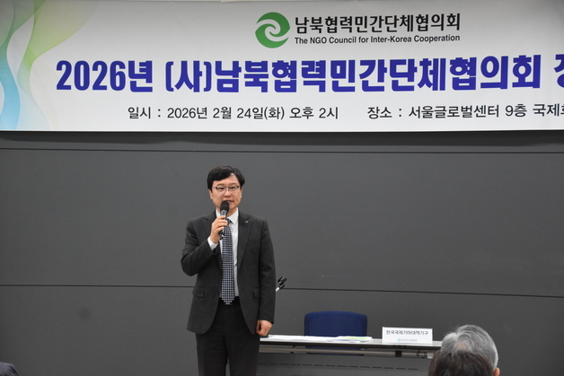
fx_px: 1457
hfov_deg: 21.9
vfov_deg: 14.7
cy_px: 188
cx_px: 282
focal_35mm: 93
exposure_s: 1/100
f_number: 5
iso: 2000
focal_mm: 62
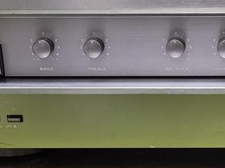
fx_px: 695
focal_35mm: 107
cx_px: 260
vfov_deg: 13.8
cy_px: 96
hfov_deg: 17.6
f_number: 1.8
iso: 320
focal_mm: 5.4
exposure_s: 1/40
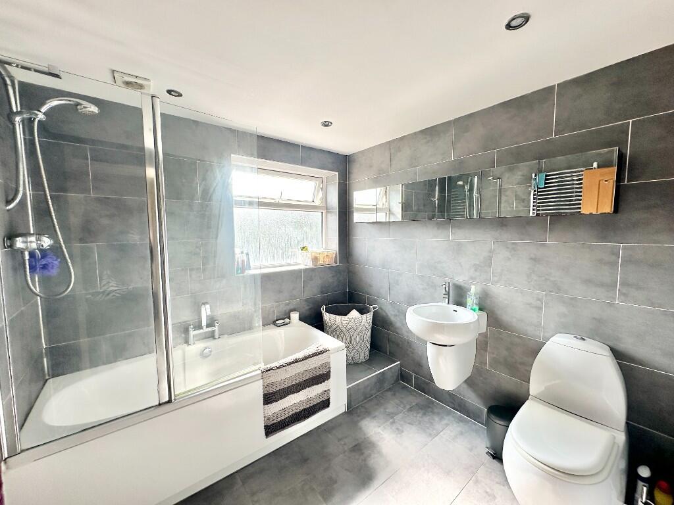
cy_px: 252
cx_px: 337
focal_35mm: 14
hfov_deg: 102.1
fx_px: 273
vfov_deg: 85.7
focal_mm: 2.22
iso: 40
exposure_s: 1/162
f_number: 2.2
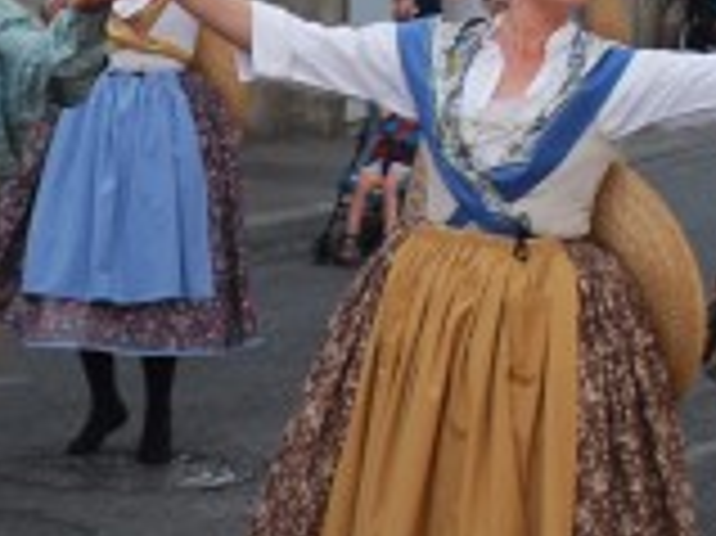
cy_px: 34
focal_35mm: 211
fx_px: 4370
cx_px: -81
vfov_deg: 7.0
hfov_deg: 9.3
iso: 200
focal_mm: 29
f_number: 4.8
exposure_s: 1/40
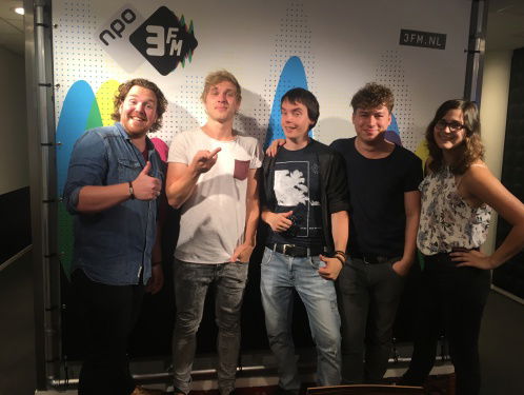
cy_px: 198
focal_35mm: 29
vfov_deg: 48.3
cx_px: 262
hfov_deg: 61.6
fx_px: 440
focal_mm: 4.15
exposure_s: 1/33
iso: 80
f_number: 2.2
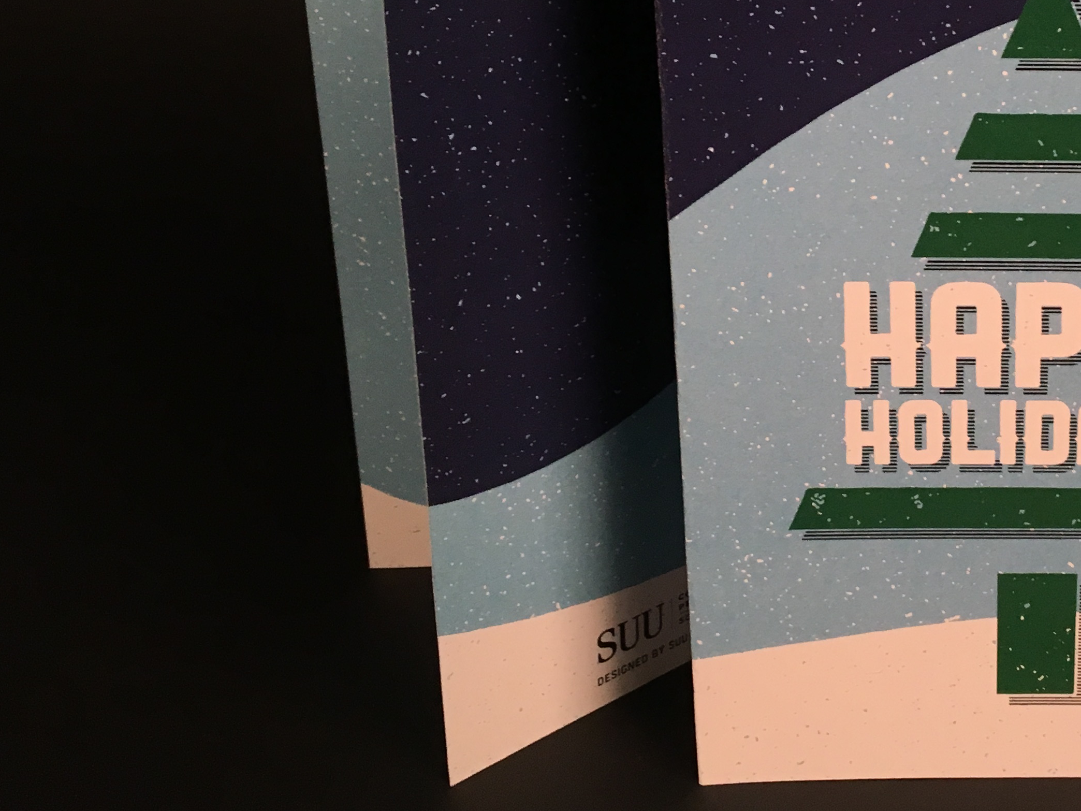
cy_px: 237
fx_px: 1749
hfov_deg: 33.0
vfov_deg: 25.9
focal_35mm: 56
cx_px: 923
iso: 80
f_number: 2.2
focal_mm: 4.15
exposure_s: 1/30
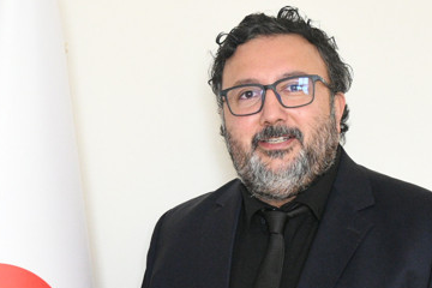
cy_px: 220
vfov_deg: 11.2
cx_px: 175
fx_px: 1464
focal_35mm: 122
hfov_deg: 16.8
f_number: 5
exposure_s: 1/20
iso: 4000
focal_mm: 38
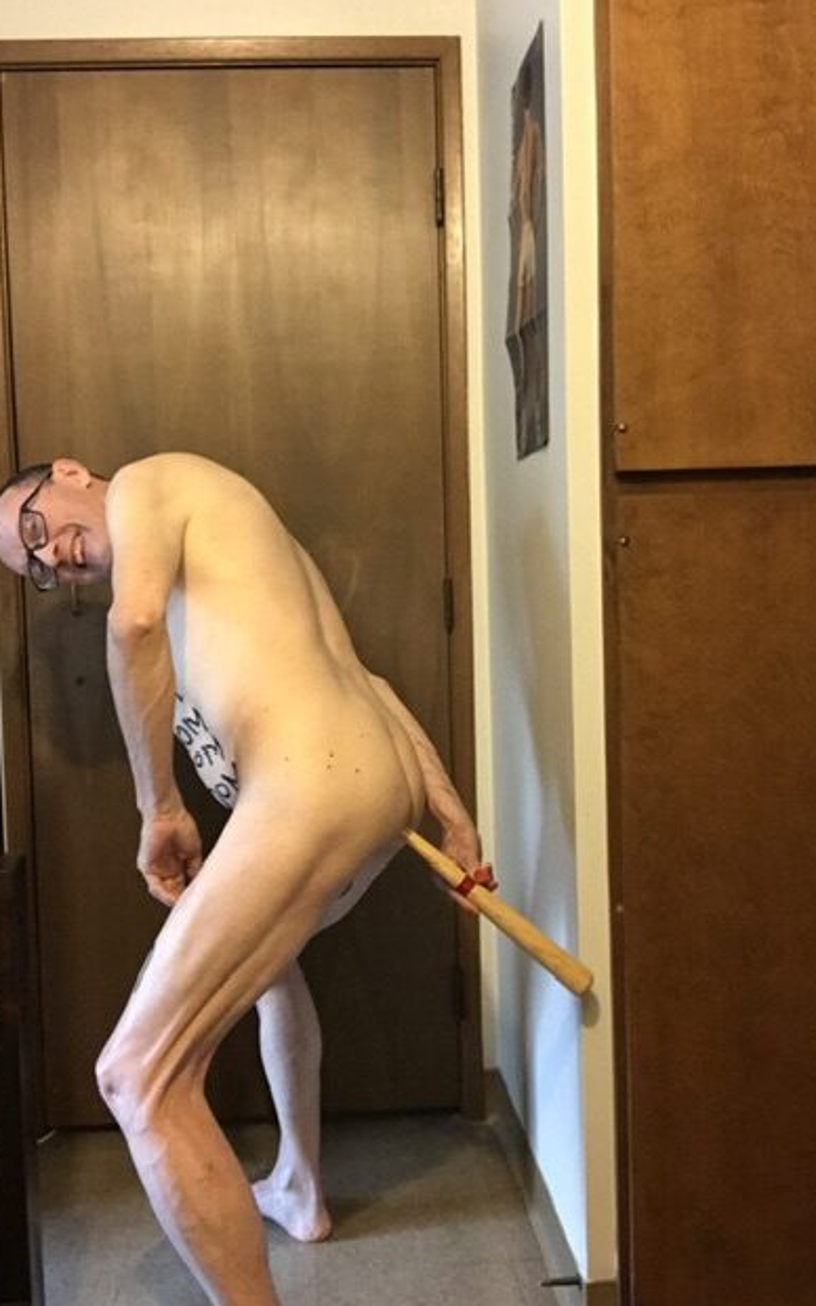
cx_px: 373
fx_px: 1246
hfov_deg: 36.2
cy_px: 654
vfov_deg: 55.3
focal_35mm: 35
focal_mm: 2.87
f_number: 2.2
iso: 200
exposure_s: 1/16
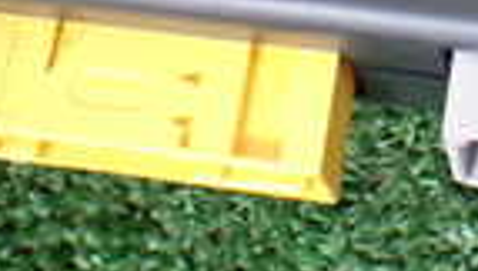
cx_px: 448
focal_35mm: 137
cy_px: -224
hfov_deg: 15.4
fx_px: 1739
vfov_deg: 8.5
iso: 640
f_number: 2.3
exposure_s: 1/125
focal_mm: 5.4
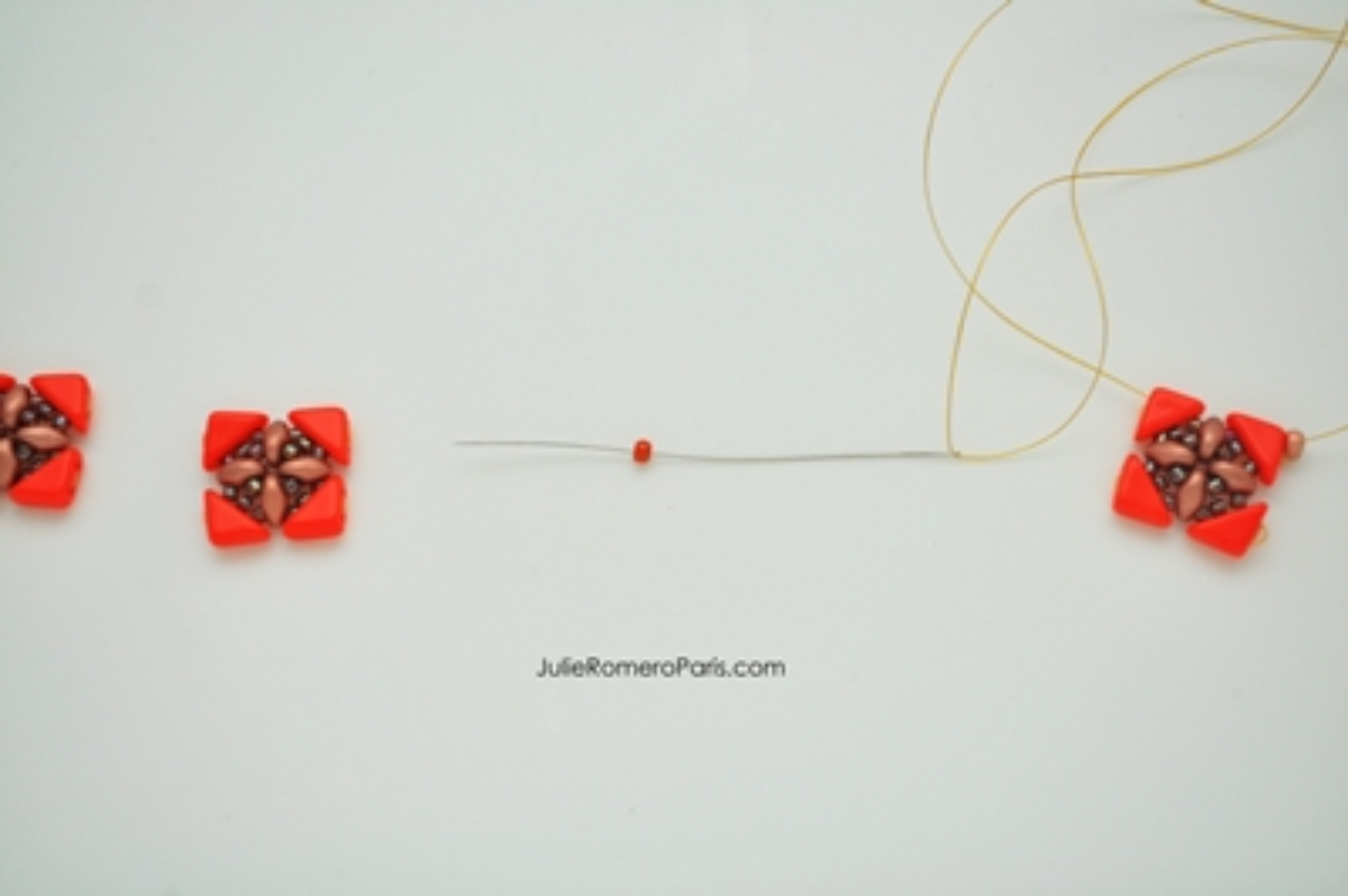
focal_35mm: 63
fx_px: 2357
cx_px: 674
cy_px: 448
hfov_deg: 31.9
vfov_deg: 21.5
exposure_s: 1/160
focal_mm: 42
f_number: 6.3
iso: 200
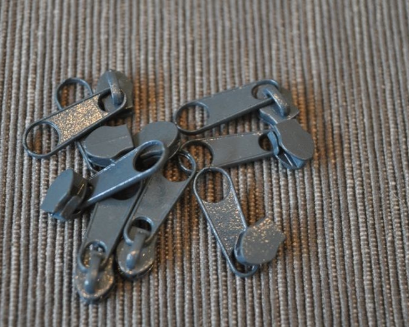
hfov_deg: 24.1
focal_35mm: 79
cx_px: 177
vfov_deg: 19.4
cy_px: 165
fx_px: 956
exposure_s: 1/60
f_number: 5
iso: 800
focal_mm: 46
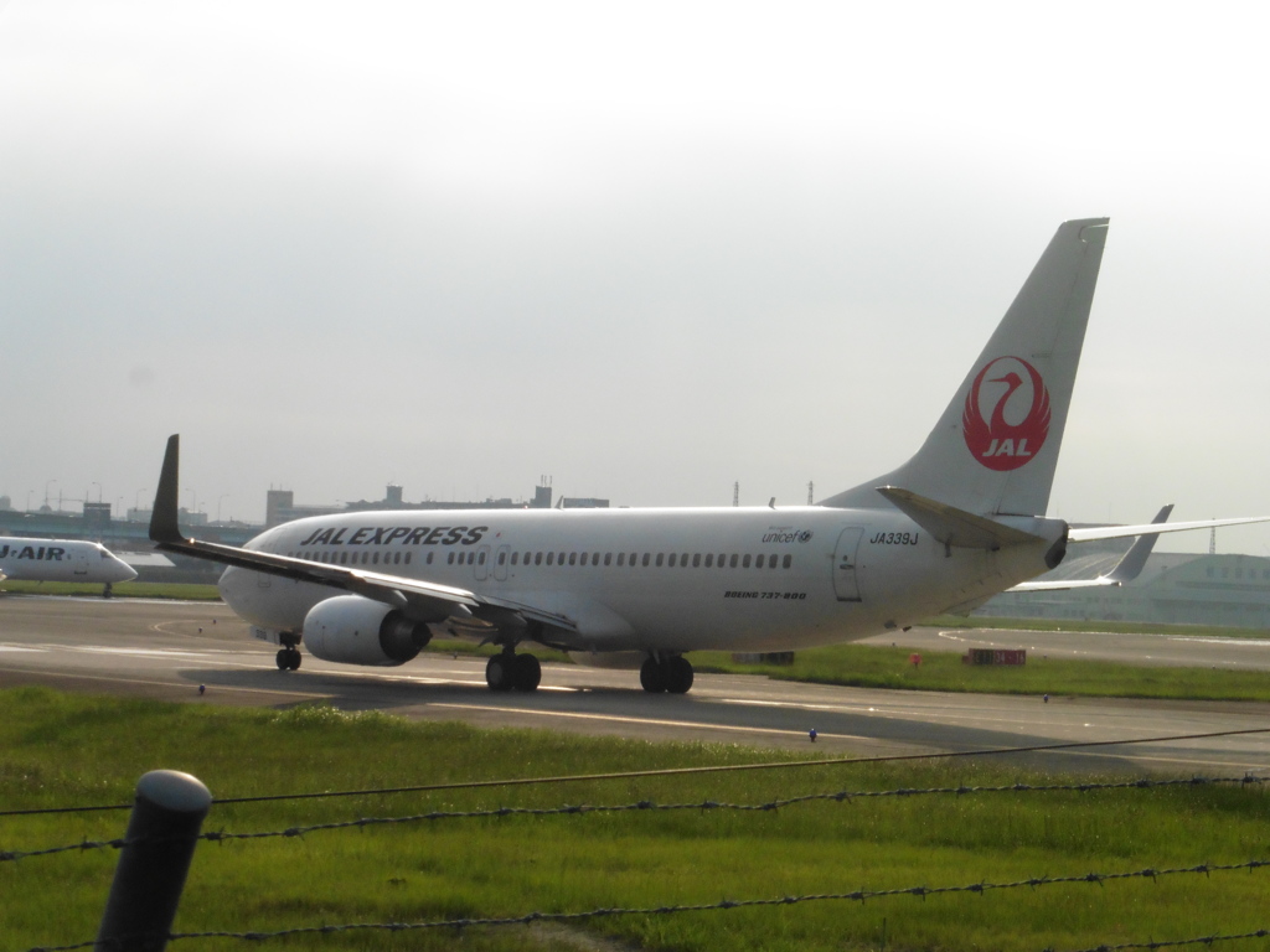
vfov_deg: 16.4
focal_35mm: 90
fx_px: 3302
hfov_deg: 21.8
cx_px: 635
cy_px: 476
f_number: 6.3
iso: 400
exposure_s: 1/2000
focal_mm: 16.1
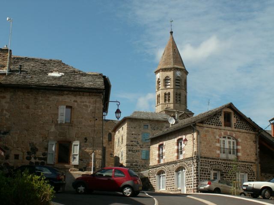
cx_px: 137
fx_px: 443
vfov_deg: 26.1
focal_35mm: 56
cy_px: 102
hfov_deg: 34.3
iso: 50
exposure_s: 1/200
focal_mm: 9.32
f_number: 8
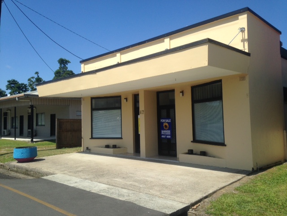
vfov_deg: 42.9
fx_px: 274
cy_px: 108
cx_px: 144
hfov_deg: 55.4
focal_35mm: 33
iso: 50
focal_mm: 4.12
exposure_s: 1/1748
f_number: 2.4
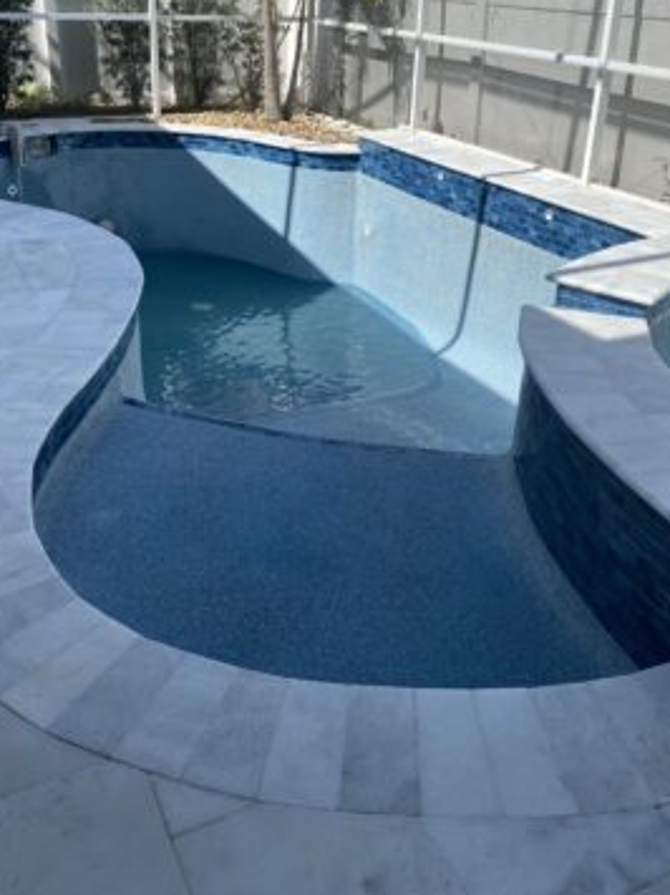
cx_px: 327
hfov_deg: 42.9
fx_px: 852
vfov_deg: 54.7
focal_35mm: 33
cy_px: 330
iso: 32
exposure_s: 1/1727
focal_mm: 4.25
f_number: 1.8
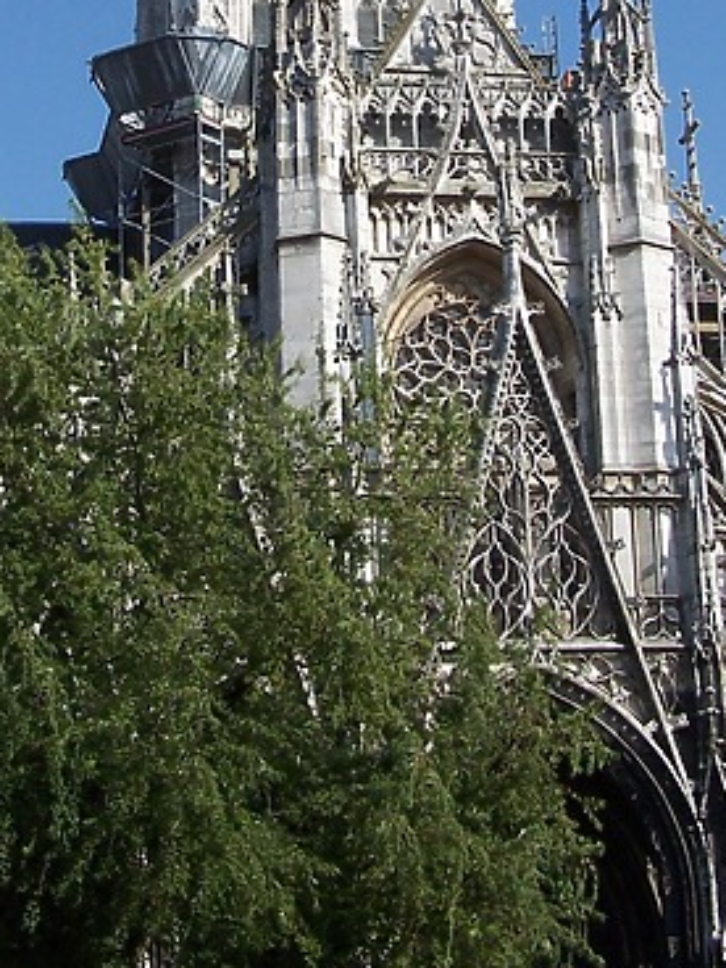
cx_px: 375
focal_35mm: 93
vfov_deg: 20.7
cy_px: 113
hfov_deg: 15.9
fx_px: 2601
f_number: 4
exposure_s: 1/750
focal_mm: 6.3
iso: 80
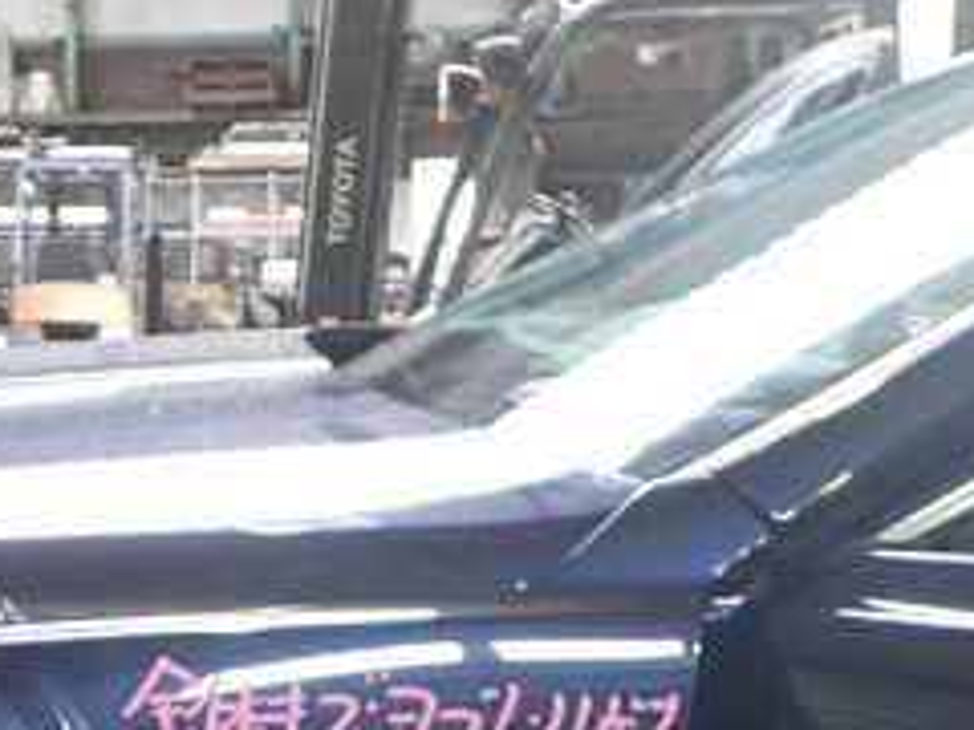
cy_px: 742
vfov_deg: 19.1
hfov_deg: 24.9
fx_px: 2110
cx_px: 24
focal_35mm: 75
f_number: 2.3
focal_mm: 5.4
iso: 1000
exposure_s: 1/250
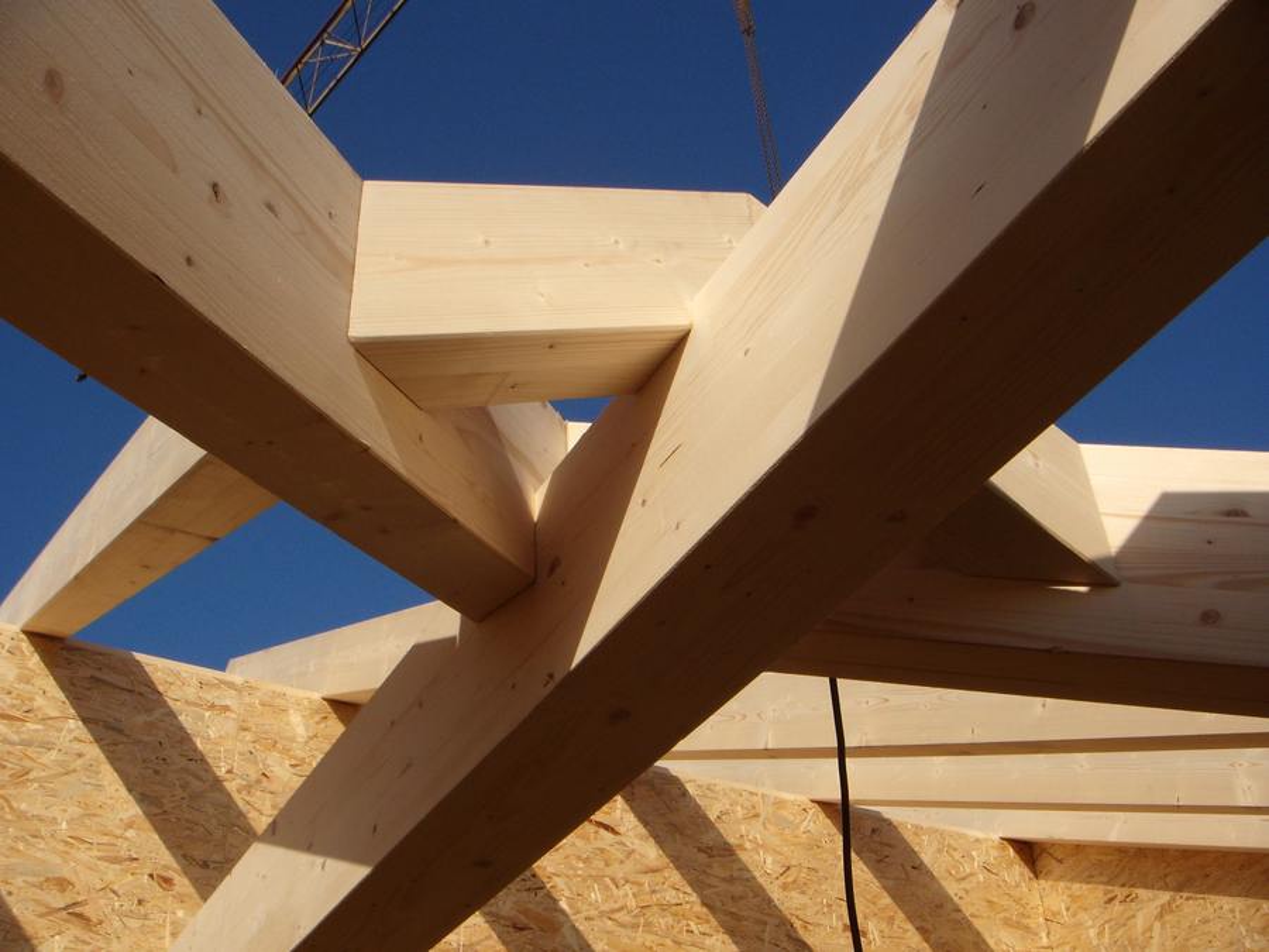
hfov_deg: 49.0
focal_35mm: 38
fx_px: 1393
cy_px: 476
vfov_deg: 37.7
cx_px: 634
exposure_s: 1/625
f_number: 5.7
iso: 64
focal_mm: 6.4
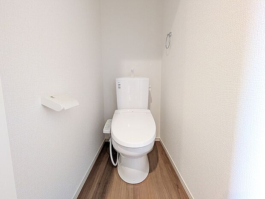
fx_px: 107
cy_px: 100
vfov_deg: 85.7
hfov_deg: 102.1
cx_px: 132
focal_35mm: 14
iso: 632
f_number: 2.2
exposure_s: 1/33.3
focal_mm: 1.83
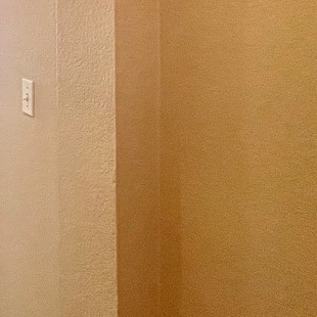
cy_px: 8
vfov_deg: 39.3
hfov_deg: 25.5
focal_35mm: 38
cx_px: -205
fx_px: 394
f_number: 1.8
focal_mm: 1.57
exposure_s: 1/120
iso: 100
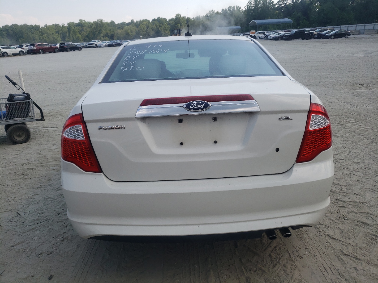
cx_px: 189
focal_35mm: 26
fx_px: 284
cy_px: 142
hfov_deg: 67.3
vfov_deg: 53.1
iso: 50
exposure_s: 1/2000
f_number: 1.5
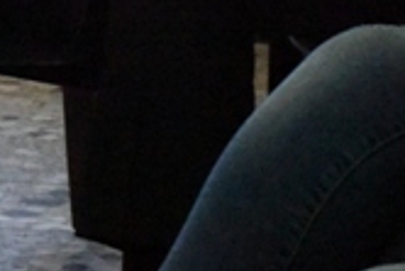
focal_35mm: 603
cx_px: -639
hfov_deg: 3.4
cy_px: -260
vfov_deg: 2.3
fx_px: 6790
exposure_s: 1/320
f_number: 9
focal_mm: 98
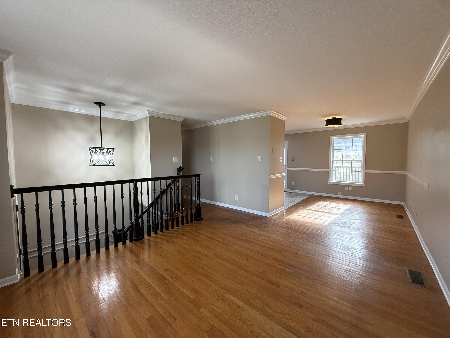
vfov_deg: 85.7
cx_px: 225
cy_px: 169
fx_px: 182
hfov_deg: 102.1
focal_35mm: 14
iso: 200
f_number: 2.2
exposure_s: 1/120
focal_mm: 2.22
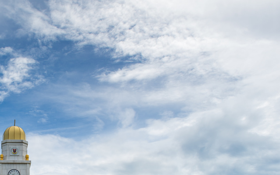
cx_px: 18
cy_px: 163
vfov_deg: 26.9
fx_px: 351
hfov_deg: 39.7
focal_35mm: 46
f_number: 10
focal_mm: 24
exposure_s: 1/200
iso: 100
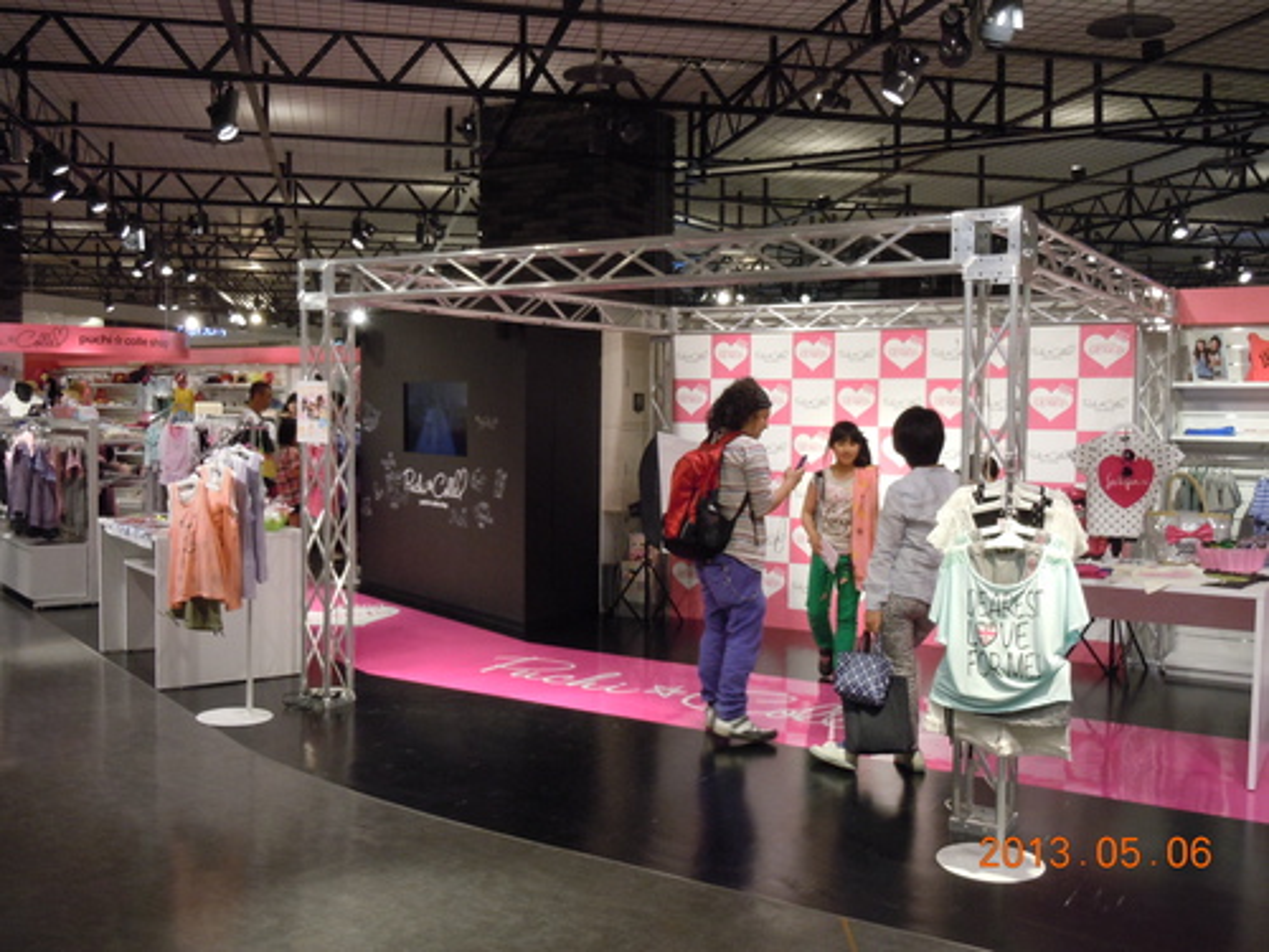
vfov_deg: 42.9
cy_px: 476
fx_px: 1210
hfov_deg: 55.4
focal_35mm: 33
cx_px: 634
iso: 400
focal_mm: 5.9
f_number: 4
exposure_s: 1/40
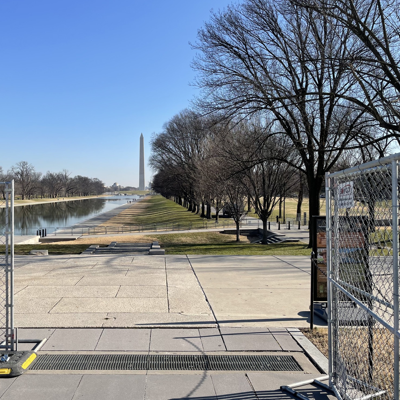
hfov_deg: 52.2
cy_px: 202
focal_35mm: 31
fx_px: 405
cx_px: 160
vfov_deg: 52.5
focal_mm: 4.2
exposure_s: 1/3125
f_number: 1.6
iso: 32
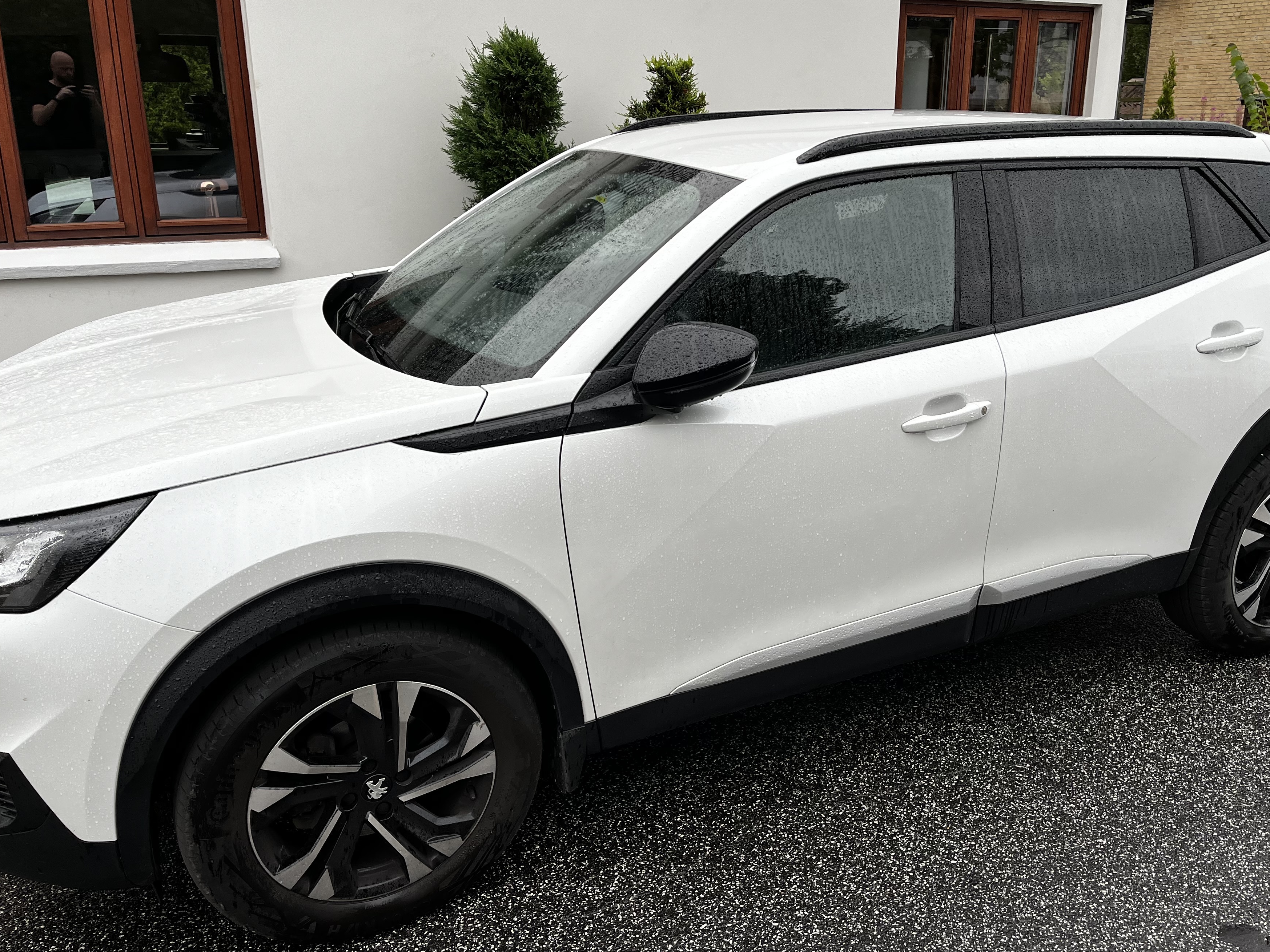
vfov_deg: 46.8
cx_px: 688
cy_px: 460
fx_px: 1101
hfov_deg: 59.9
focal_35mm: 30
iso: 50
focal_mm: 5.1
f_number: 1.6
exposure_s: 1/552
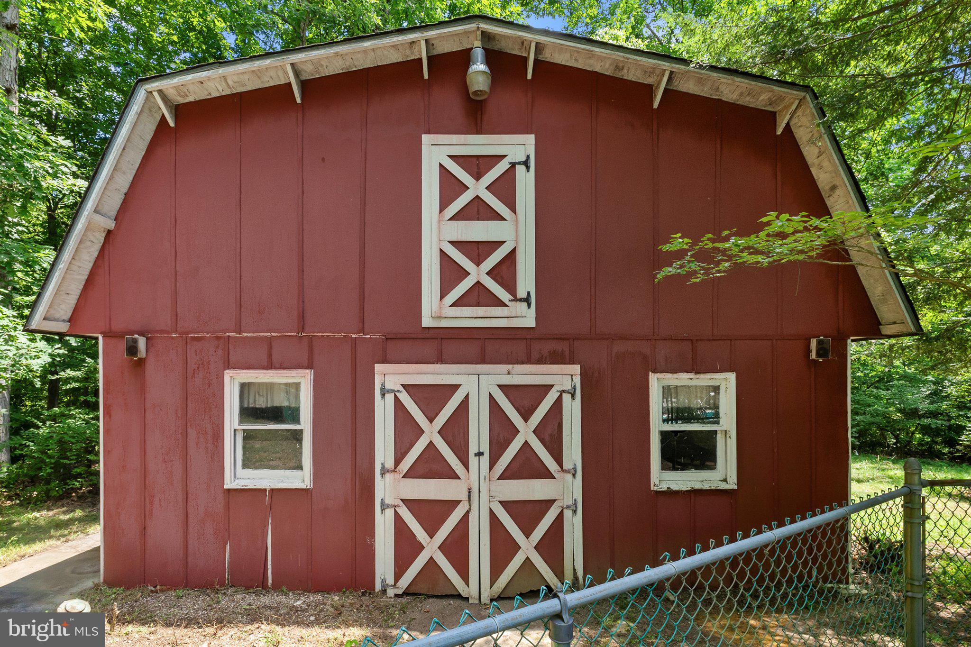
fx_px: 405
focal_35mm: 15
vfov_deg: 77.3
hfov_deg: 100.4
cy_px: 324
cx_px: 486
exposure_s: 1/250
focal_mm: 10
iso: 640
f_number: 8
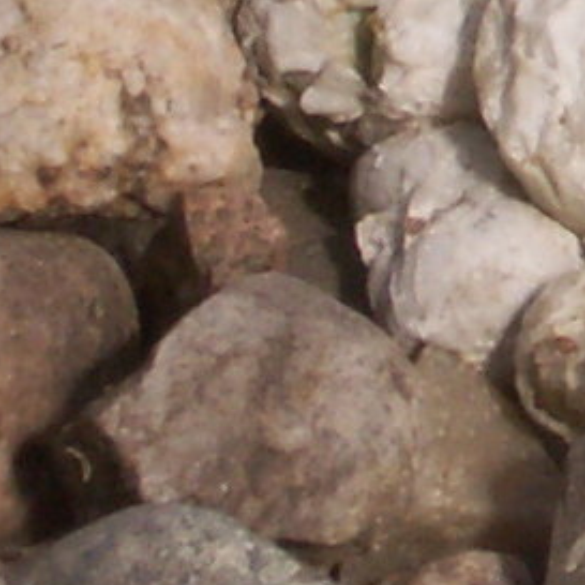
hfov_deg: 5.8
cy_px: -2
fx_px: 5564
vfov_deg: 6.0
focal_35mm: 291
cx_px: 1393
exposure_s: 1/125
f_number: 6.3
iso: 50
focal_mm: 10.3
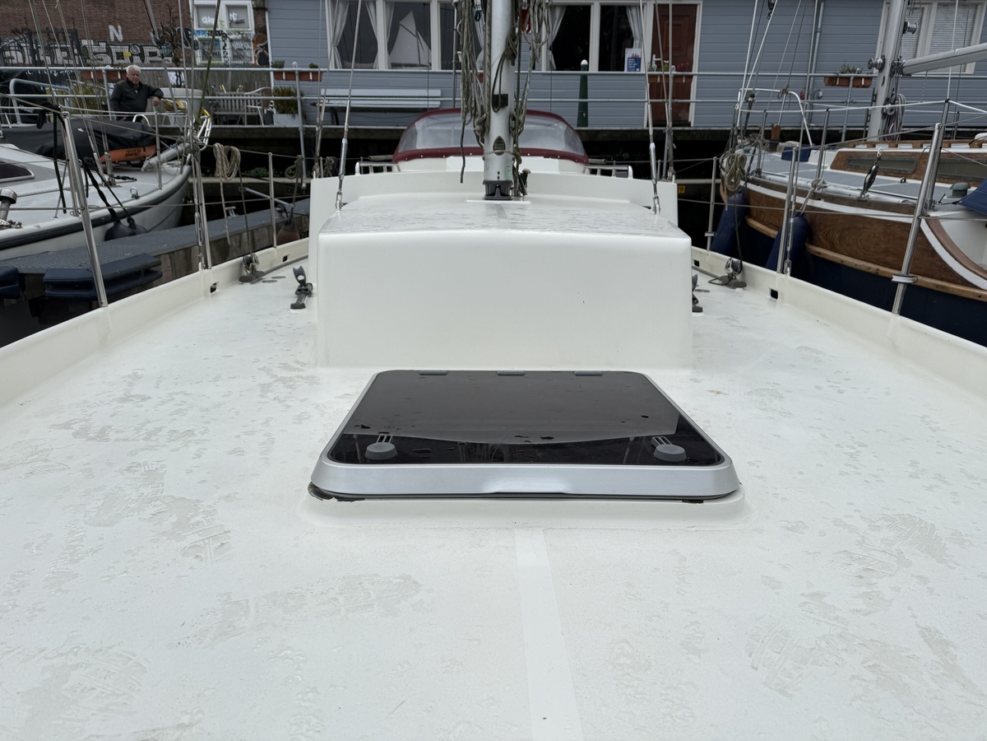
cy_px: 370
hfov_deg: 71.6
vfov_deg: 56.8
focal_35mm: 24
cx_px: 494
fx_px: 684
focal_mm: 6.76
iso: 80
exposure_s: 1/1689
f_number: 1.78
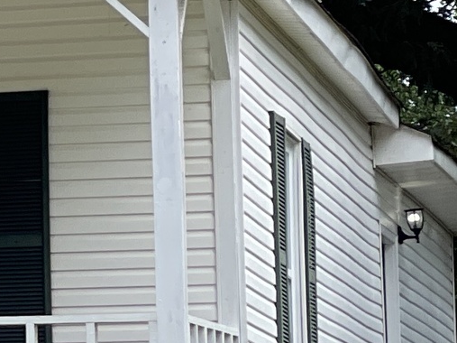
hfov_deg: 5.9
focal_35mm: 315
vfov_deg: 4.7
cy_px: 274
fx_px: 4158
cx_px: -778
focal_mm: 6
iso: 32
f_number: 2
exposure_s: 1/978
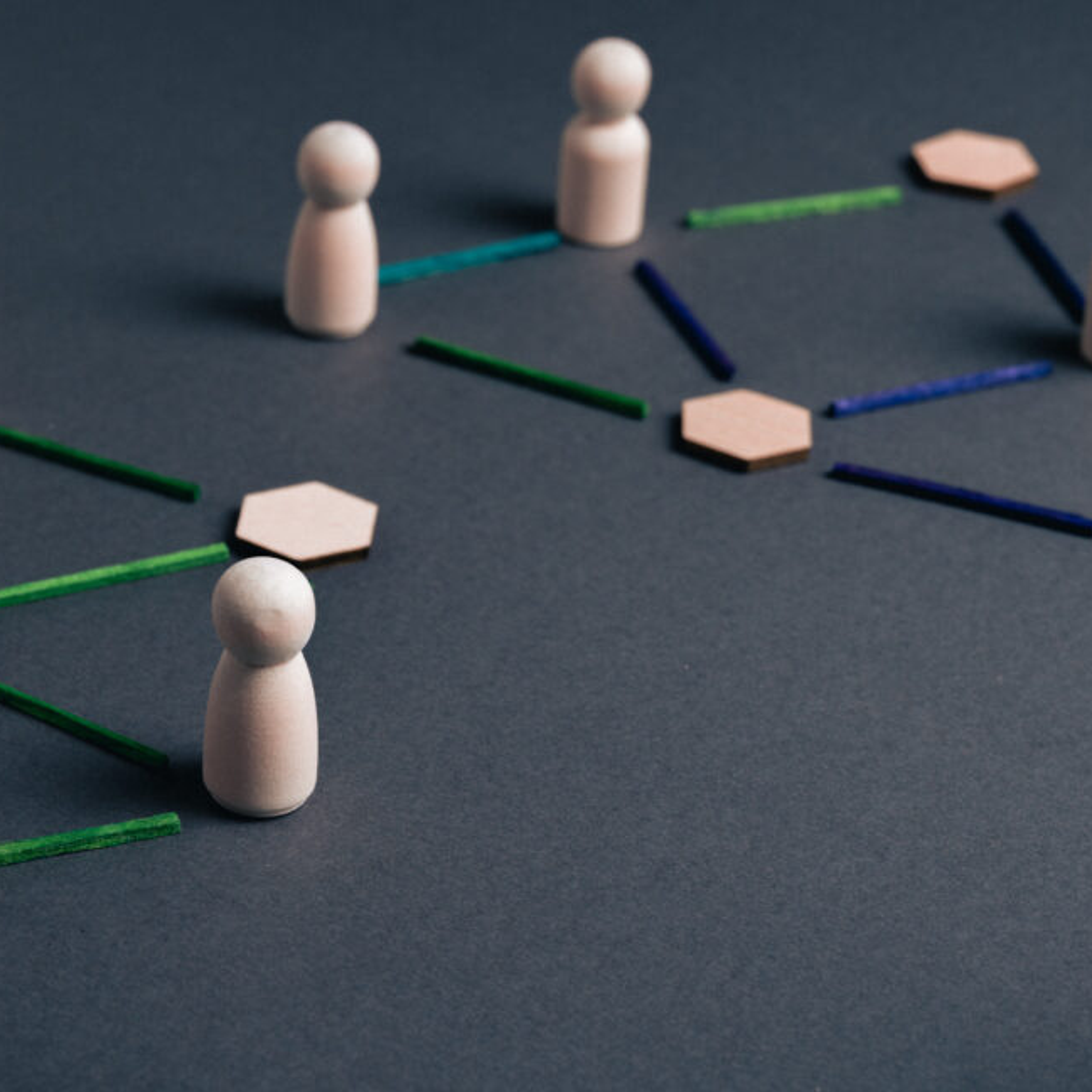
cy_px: 549
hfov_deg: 18.4
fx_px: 3355
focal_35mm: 94
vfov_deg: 18.5
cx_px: 342
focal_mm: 70
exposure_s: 1/160
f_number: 11
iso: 100
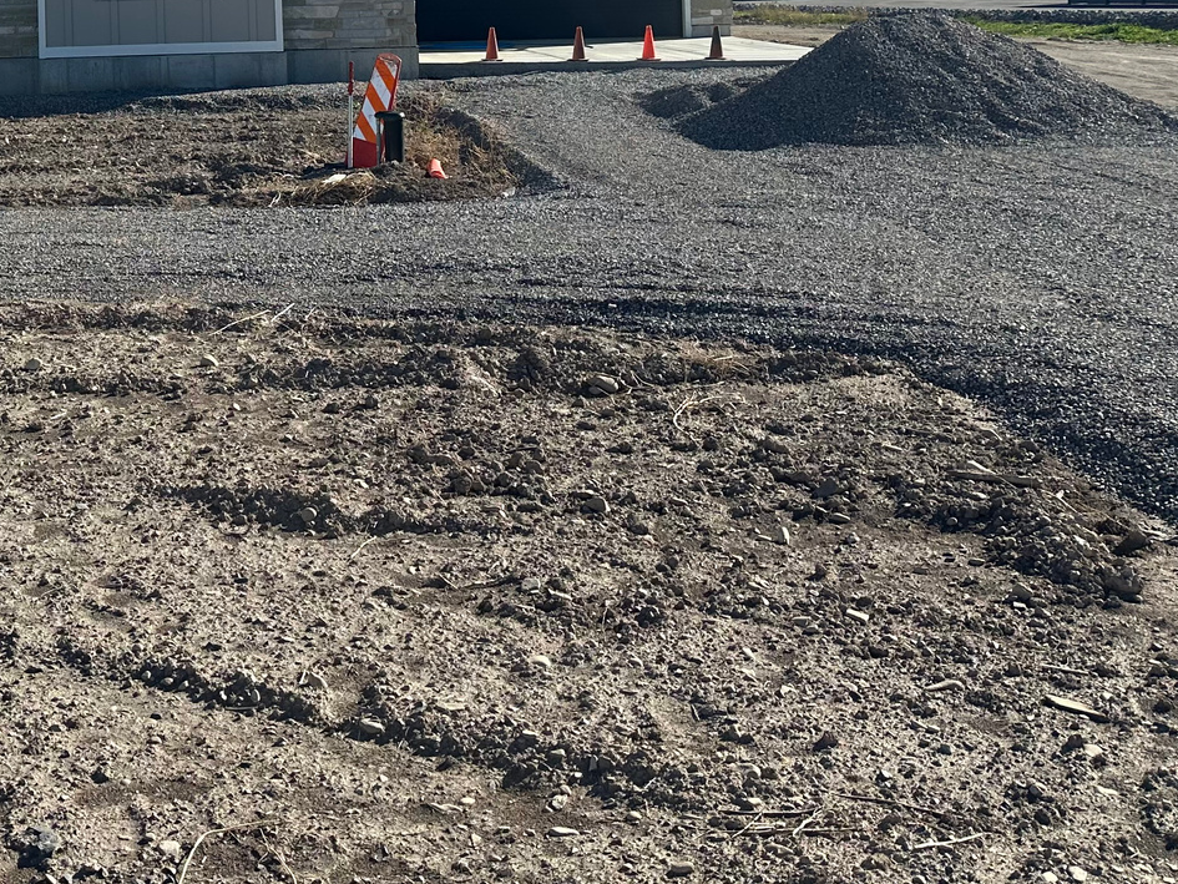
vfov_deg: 26.3
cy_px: -36
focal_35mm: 52
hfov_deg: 35.2
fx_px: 1770
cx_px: 171
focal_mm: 6.86
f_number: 1.78
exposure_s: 1/4762
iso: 80
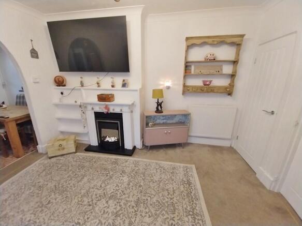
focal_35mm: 13
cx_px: 151
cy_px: 113
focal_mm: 1.13
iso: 200
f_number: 2.2
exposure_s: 1/33.4
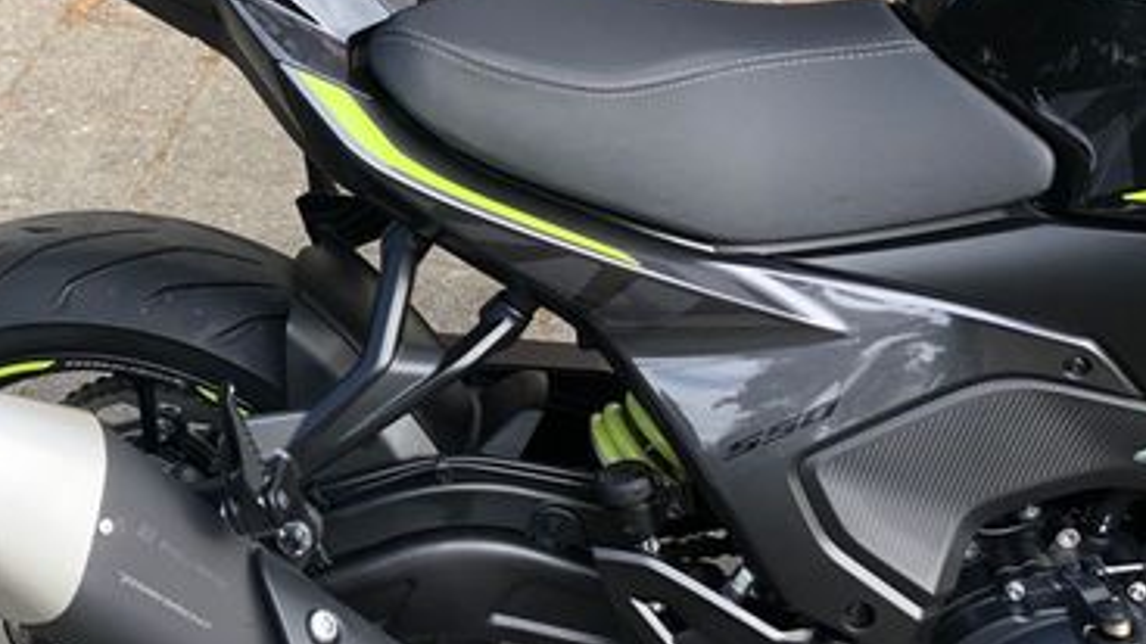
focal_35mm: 53
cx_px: 187
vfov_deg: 22.6
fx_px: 1611
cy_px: 258
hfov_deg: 37.4
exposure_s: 1/264
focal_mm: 3.99
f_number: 1.8
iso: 20
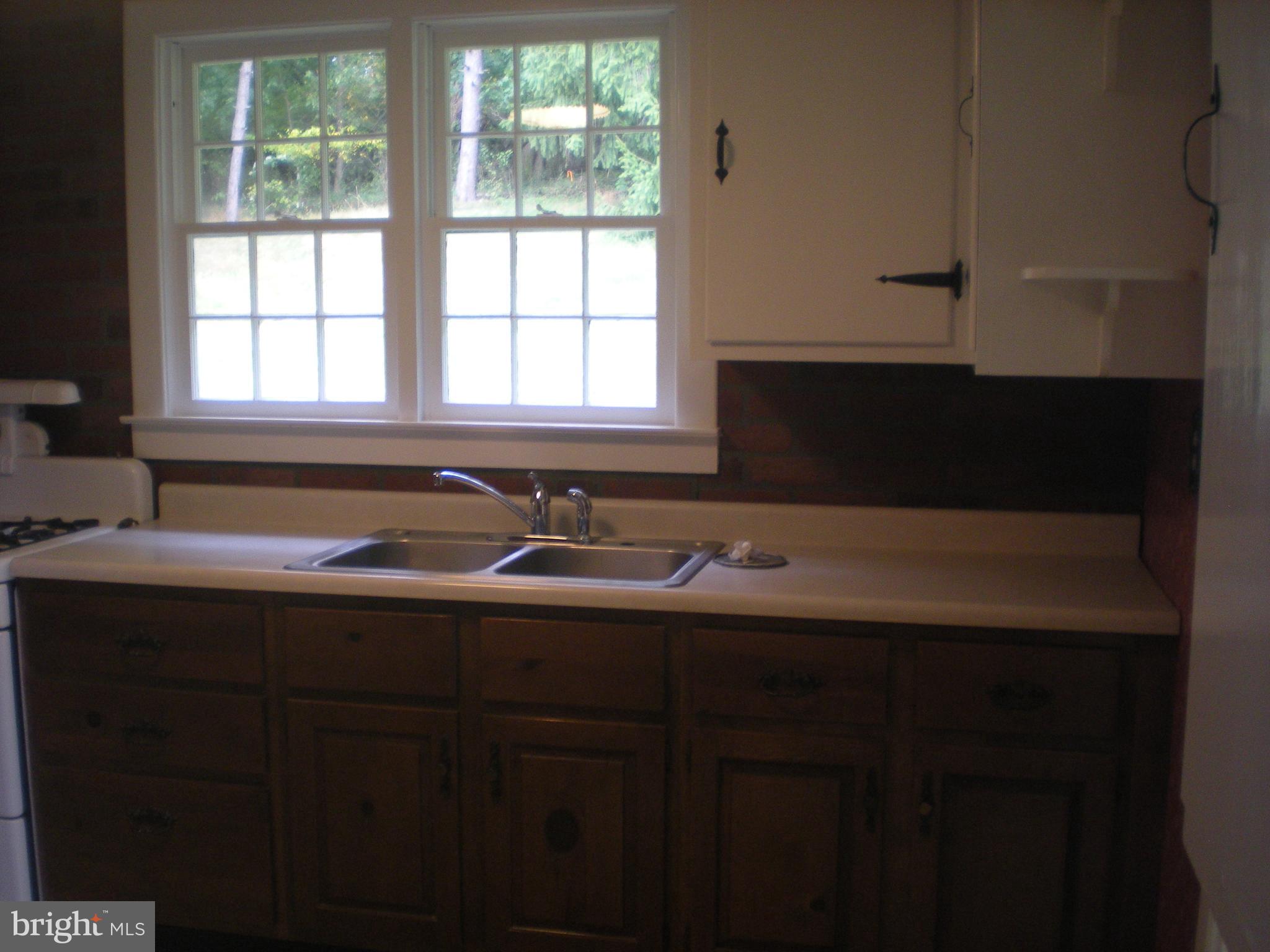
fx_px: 1394
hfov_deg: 49.0
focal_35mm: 38
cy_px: 476
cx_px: 635
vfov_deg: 37.7
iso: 155
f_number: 3.1
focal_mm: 6.3
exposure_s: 1/34.5
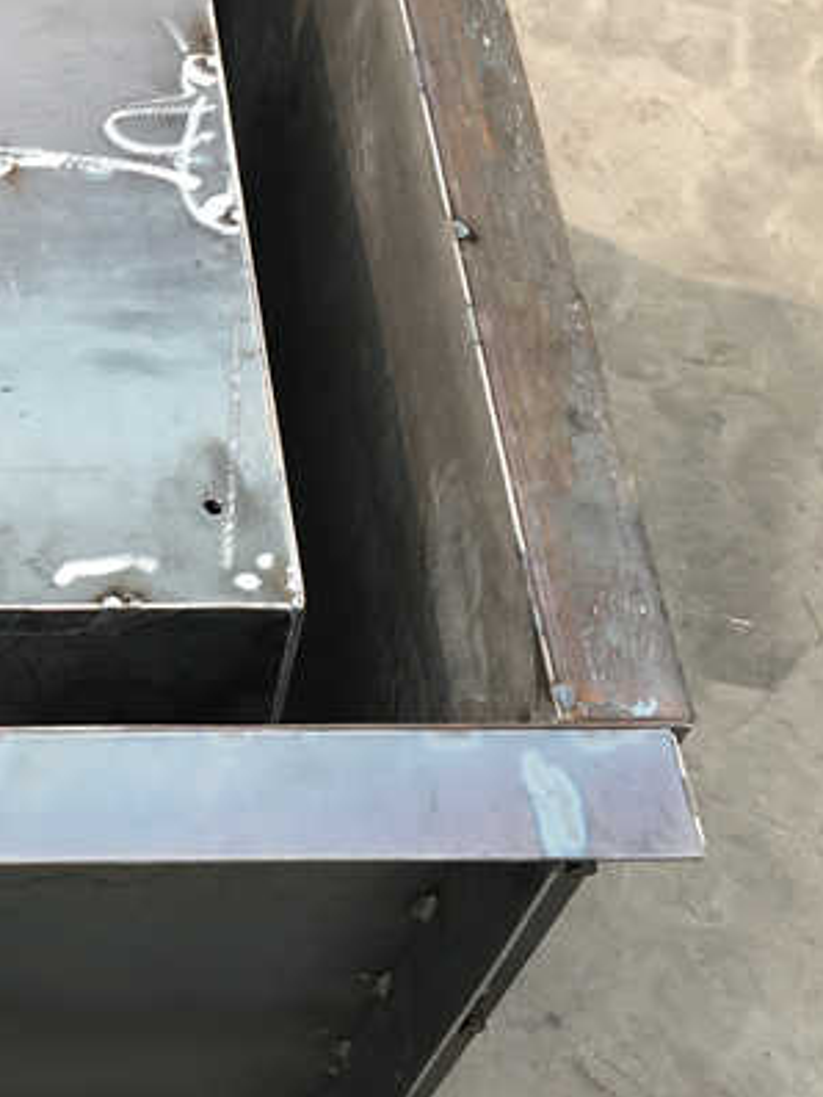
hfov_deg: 19.0
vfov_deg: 26.3
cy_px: 249
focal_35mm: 73
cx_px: -182
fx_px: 2313
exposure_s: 1/605
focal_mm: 4.15
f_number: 2.2
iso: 25
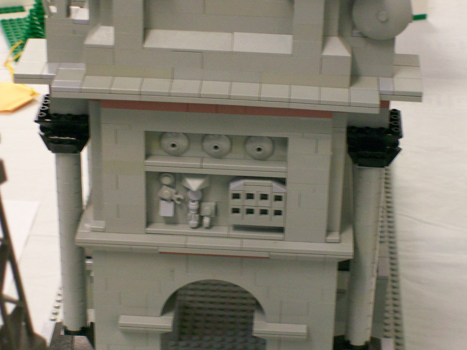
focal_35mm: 108
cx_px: 234
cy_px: 175
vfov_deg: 13.7
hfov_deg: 18.2
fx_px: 1457
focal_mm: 18
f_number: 4.8
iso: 200
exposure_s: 1/8
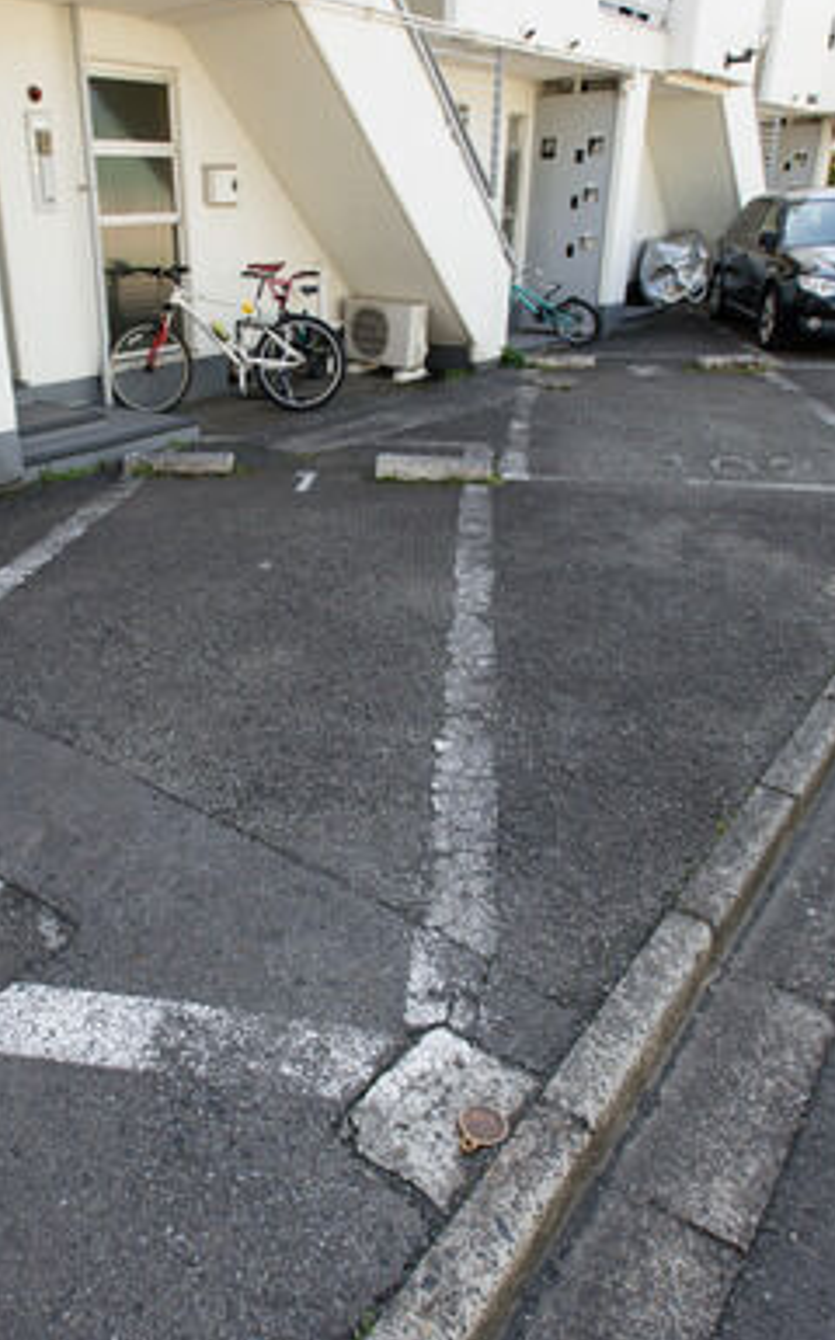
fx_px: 985
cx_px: 277
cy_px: 647
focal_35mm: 27
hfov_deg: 45.2
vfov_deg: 68.4
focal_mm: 17
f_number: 11
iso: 200
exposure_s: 1/60
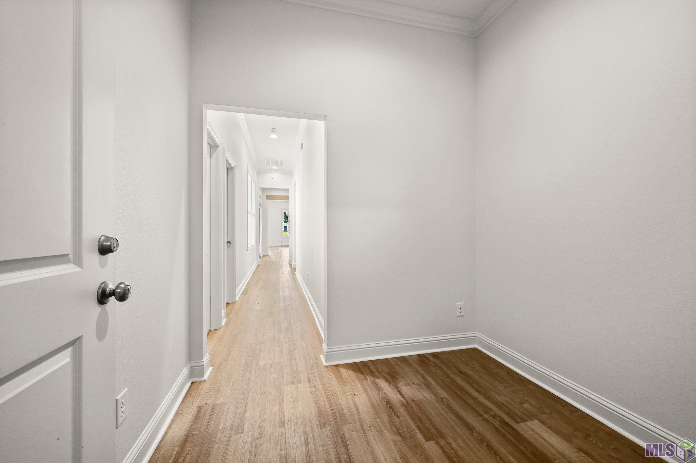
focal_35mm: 14
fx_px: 270
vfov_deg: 81.1
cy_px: 232
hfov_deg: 104.3
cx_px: 348
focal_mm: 14
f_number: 10
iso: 200
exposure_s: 1/2
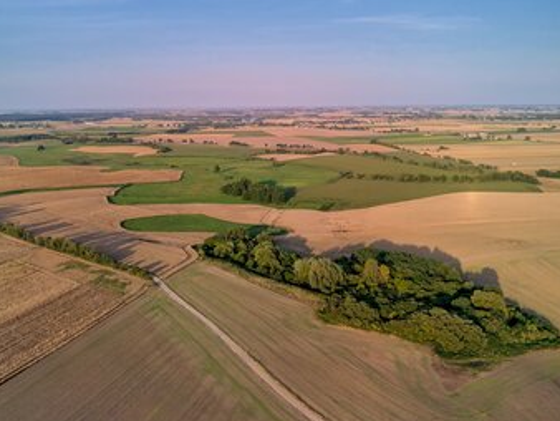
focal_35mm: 32
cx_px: 234
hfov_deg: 56.5
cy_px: 212
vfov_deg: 44.2
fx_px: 518
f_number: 1.7
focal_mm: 6.72
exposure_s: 1/1000
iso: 120
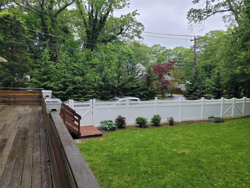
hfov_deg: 67.3
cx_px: 125
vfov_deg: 53.1
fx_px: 188
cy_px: 94
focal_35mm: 26
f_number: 1.8
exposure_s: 1/521
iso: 40
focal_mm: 5.4
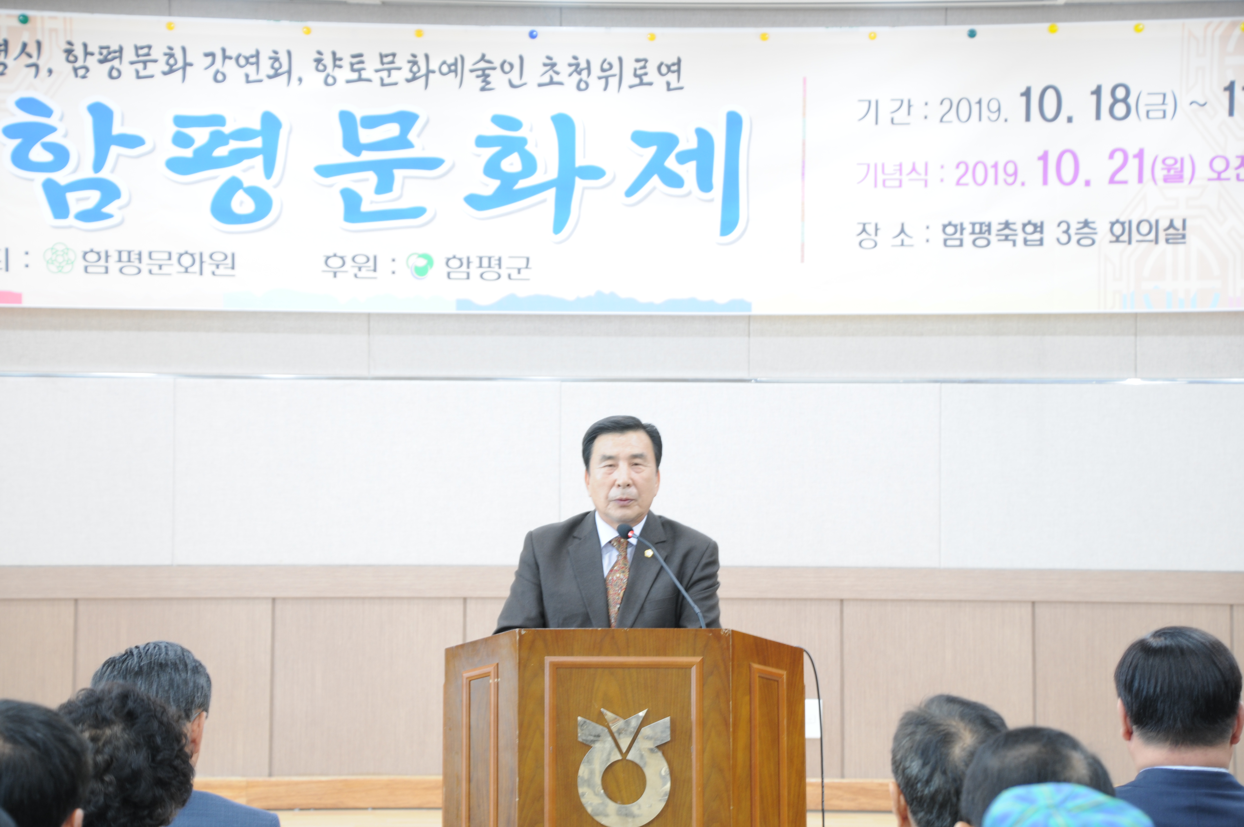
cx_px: 622
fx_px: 3624
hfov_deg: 19.5
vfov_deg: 13.0
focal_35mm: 105
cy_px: 414
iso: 200
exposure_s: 1/6
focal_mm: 70
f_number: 5
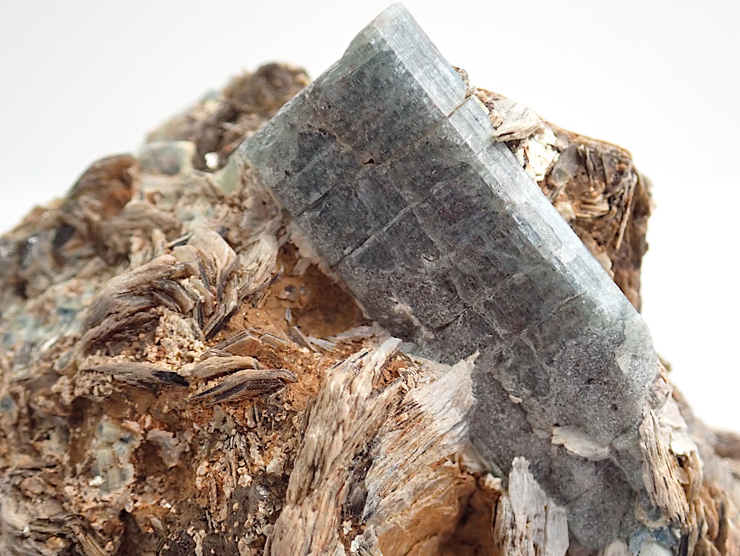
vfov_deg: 15.7
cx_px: 370
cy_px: 278
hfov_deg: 20.9
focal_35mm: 94
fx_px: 2010
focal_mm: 16.79
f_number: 4.7
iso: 800
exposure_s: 1/60
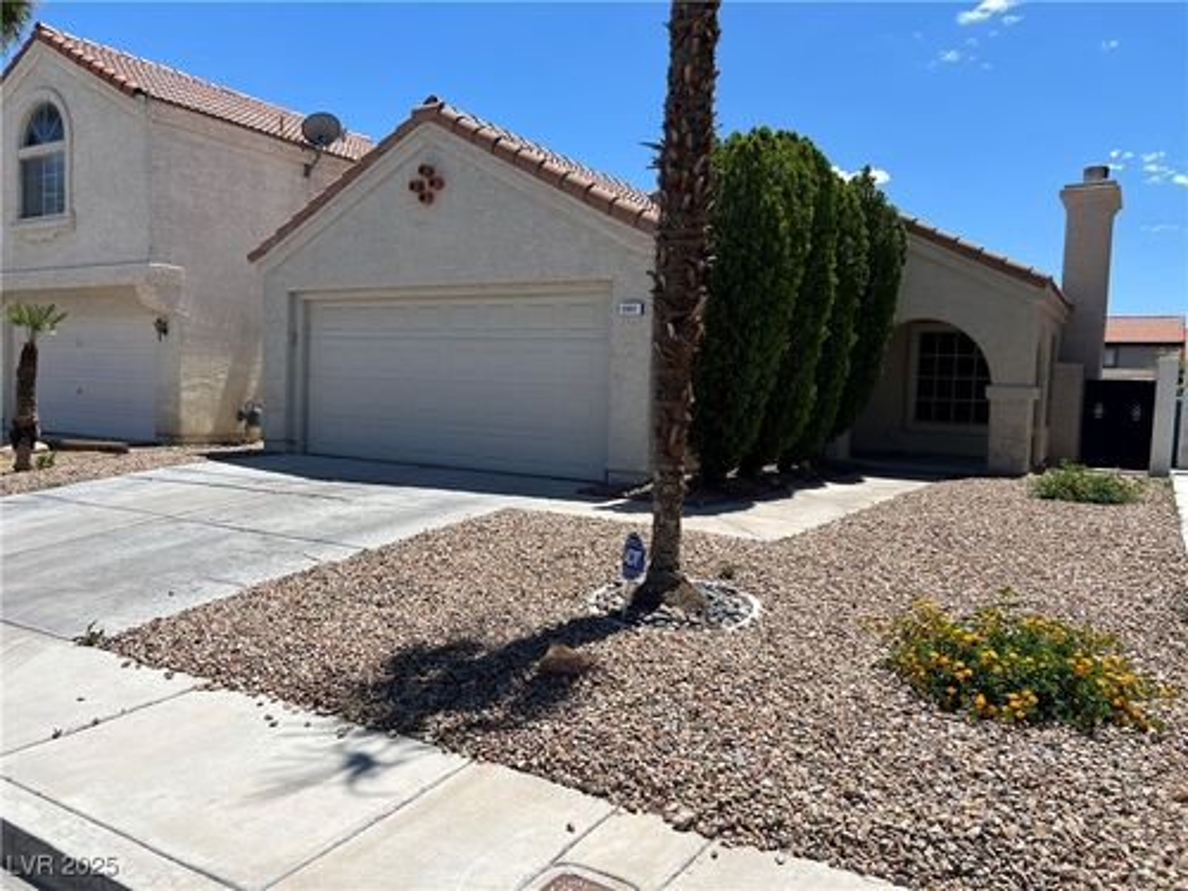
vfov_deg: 53.1
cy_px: 446
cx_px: 594
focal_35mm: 26
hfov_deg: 67.3
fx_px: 892
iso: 50
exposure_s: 1/4444
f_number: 1.5
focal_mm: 5.7
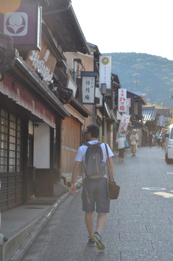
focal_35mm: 66
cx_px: 86
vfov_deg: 30.6
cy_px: 130
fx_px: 478
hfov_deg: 20.5
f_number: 7.1
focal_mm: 44
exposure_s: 1/200
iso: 200
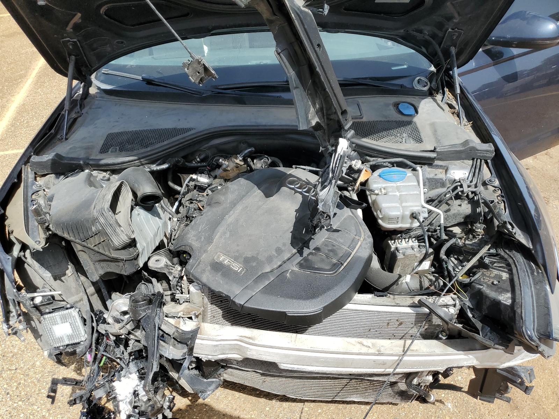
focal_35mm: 26
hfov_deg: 67.3
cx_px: 280
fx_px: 420
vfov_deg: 53.1
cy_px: 210
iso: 50
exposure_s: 1/1429
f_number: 1.5
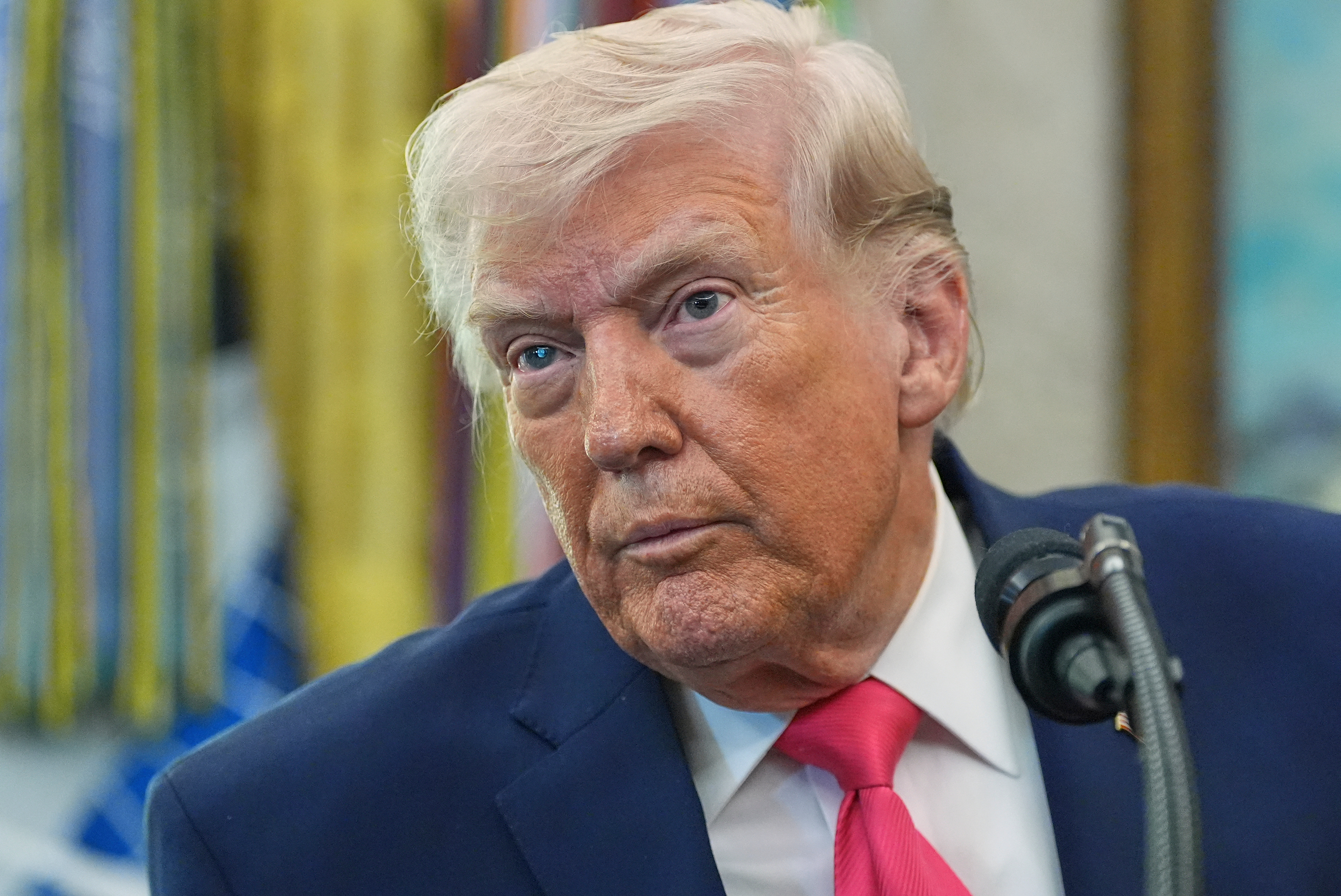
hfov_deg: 11.0
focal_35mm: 187
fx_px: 6972
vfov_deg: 7.4
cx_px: 670
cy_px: 448
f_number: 2.8
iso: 4000
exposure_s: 1/400
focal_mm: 125
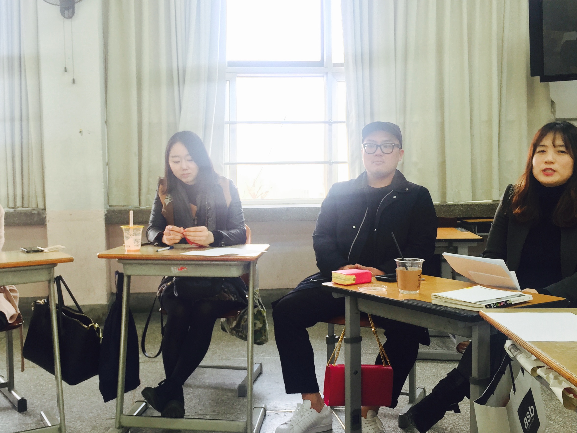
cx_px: 242
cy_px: 221
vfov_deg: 36.0
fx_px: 667
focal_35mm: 40
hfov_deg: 46.6
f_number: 2.2
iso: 32
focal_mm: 4.15
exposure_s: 1/30
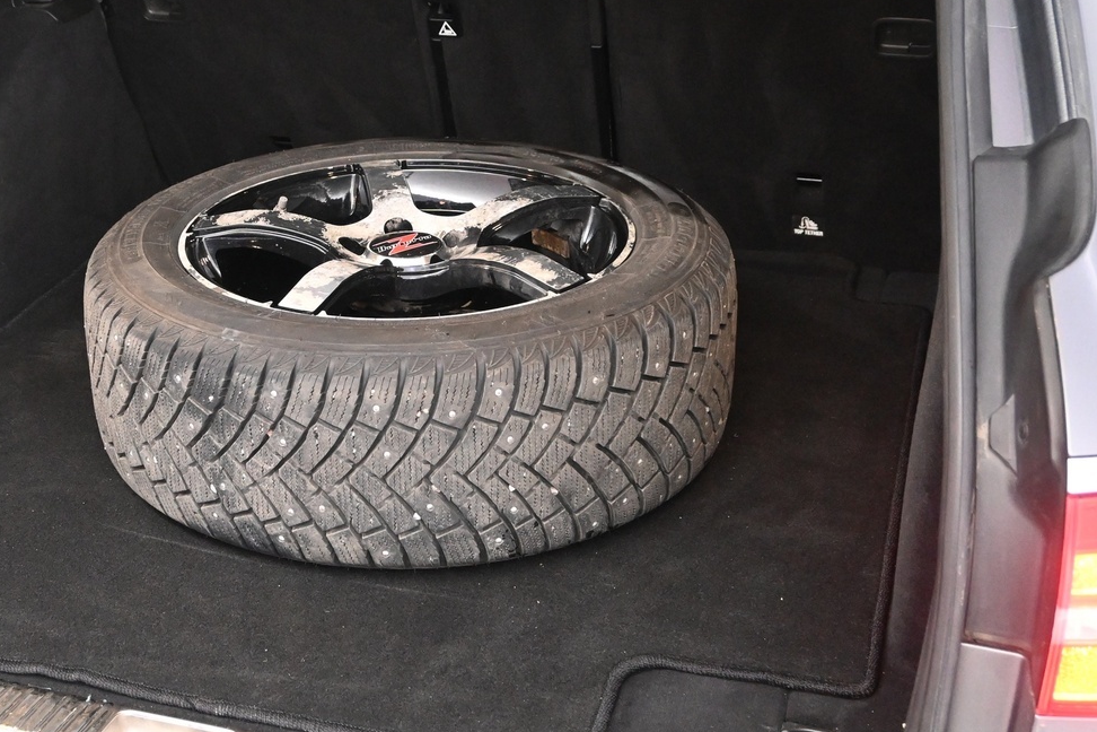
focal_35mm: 56
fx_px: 1714
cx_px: 325
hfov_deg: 35.0
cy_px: 305
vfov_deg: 24.1
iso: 3200
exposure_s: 1/50
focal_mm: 22.5
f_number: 4
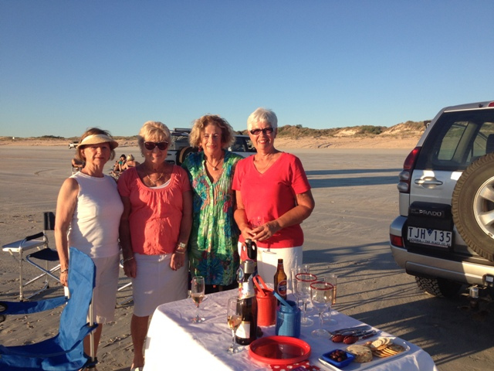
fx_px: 499
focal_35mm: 35
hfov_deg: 52.6
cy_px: 186
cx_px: 247
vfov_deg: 40.7
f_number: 2.4
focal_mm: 4.28
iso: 50
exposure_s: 1/890
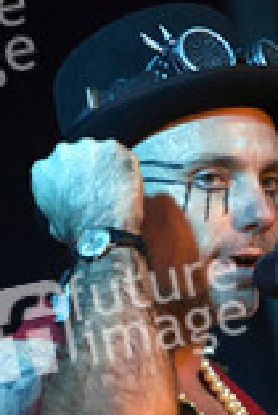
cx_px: 188
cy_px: 452
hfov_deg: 2.7
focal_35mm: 509
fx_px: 5883
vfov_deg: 4.0
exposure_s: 1/160
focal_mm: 200
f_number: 3.2
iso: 2500
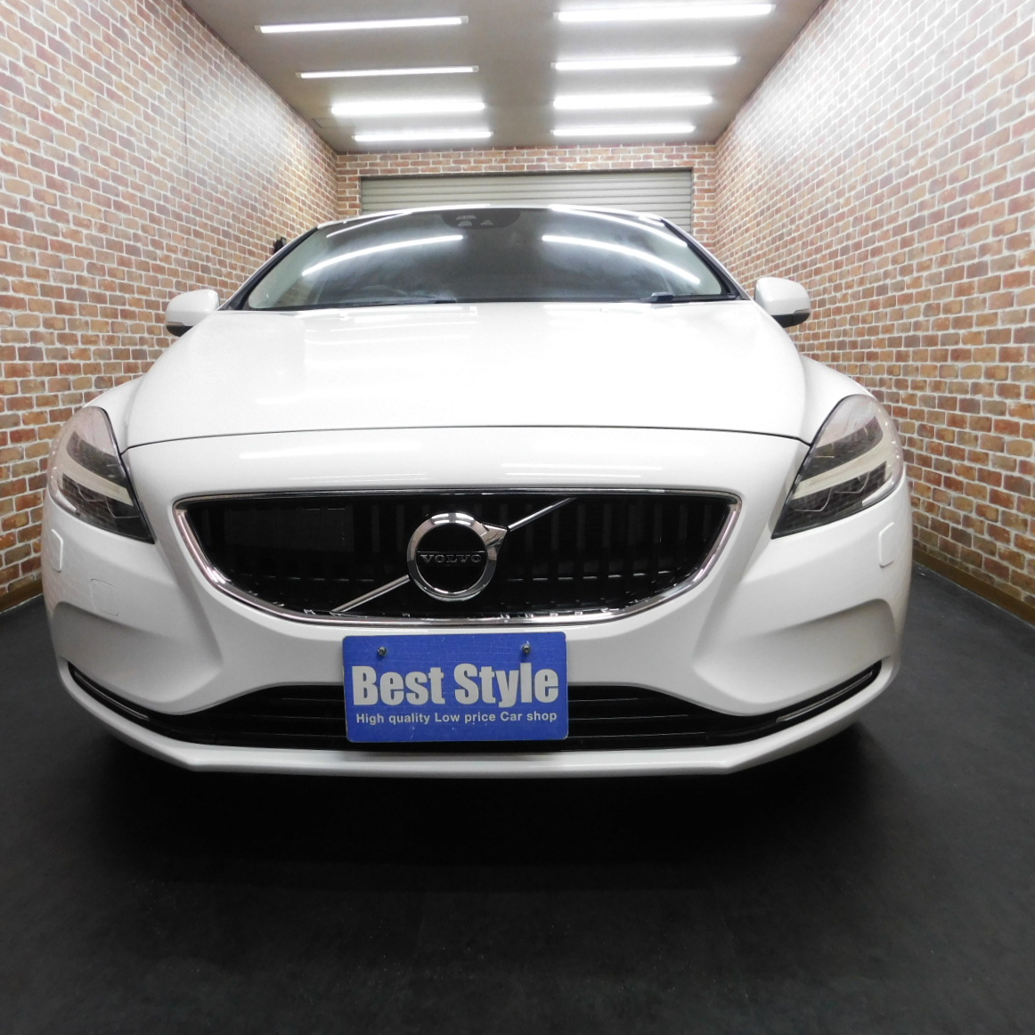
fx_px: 947
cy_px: 507
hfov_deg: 57.2
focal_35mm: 28
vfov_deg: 57.3
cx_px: 471
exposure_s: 1/30
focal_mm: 4
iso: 250
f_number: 3
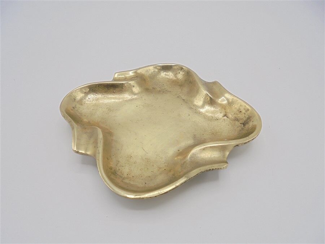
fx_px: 244
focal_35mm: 26
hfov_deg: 67.3
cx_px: 162
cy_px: 122
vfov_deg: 53.1
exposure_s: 1/320
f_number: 3.5
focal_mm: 4.6
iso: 100
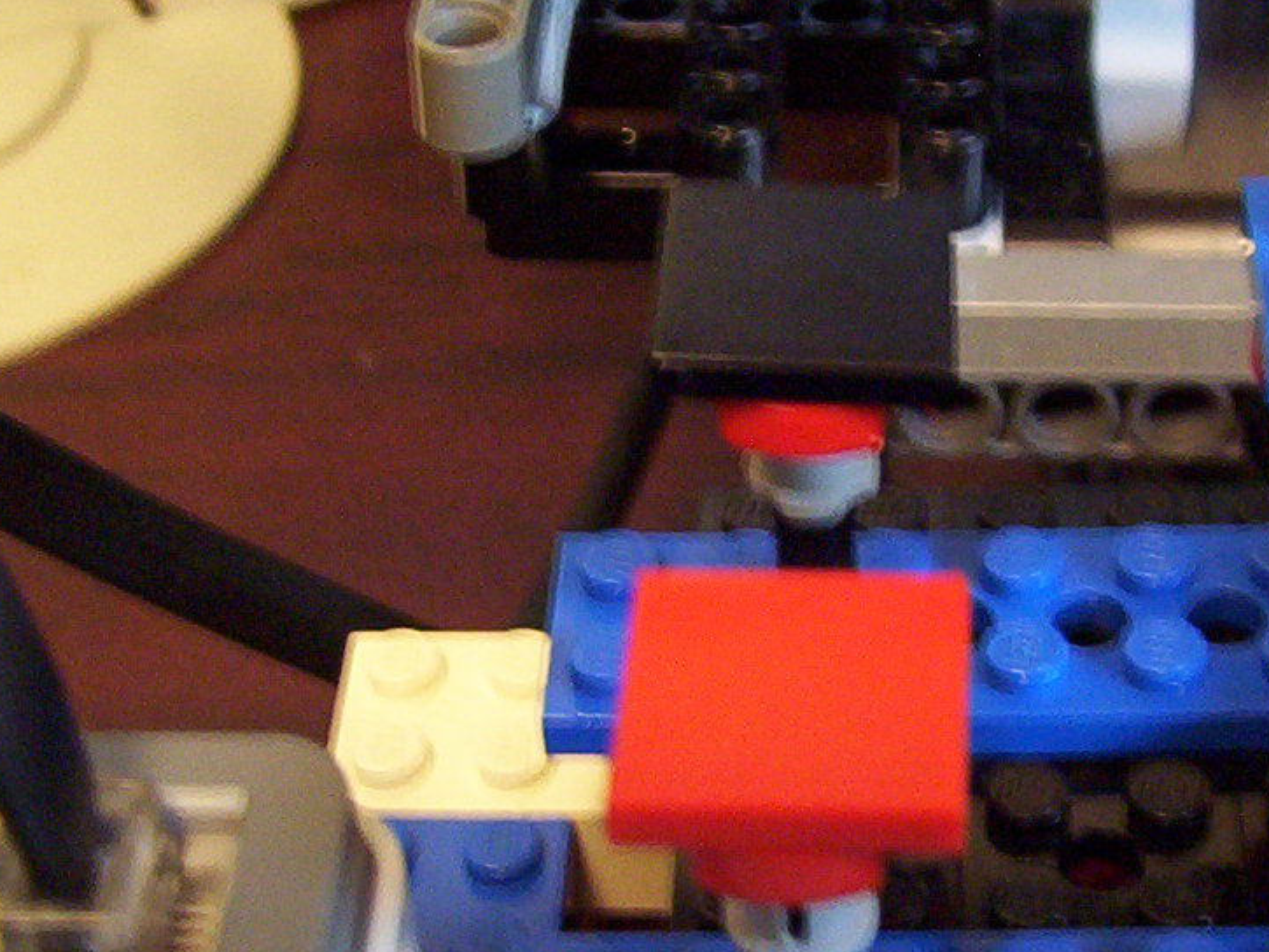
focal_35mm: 97
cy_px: 616
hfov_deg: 20.0
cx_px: 982
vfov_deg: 15.2
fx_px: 3557
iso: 200
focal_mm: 5.77
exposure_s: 1/8
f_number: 2.73
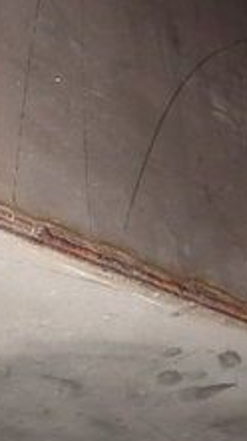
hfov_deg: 15.5
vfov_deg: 28.2
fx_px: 875
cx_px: -44
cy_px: 227
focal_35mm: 75
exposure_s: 1/30
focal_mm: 5.3
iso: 200
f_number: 3.1
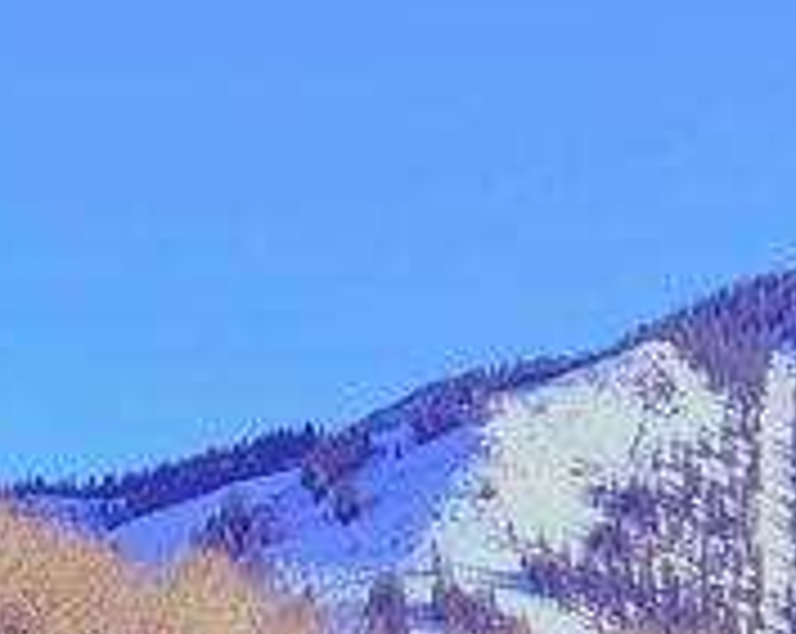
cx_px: 706
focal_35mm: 276
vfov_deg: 5.6
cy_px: 758
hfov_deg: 7.0
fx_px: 6491
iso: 20
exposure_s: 1/942
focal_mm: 16.89
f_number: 2.8
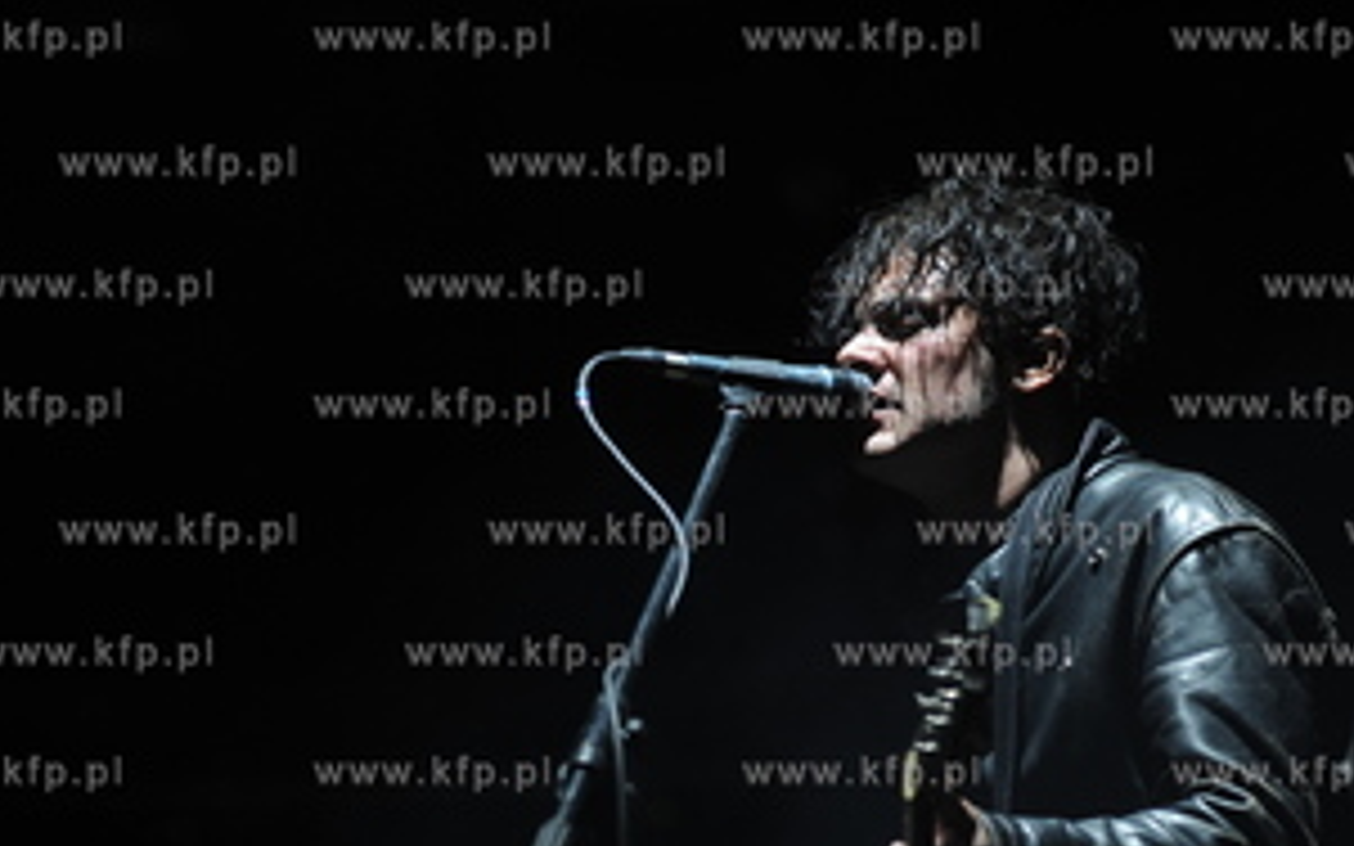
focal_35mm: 183
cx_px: 765
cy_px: 590
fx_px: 6752
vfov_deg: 7.2
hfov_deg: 11.5
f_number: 4
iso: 800
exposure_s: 1/160
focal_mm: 135
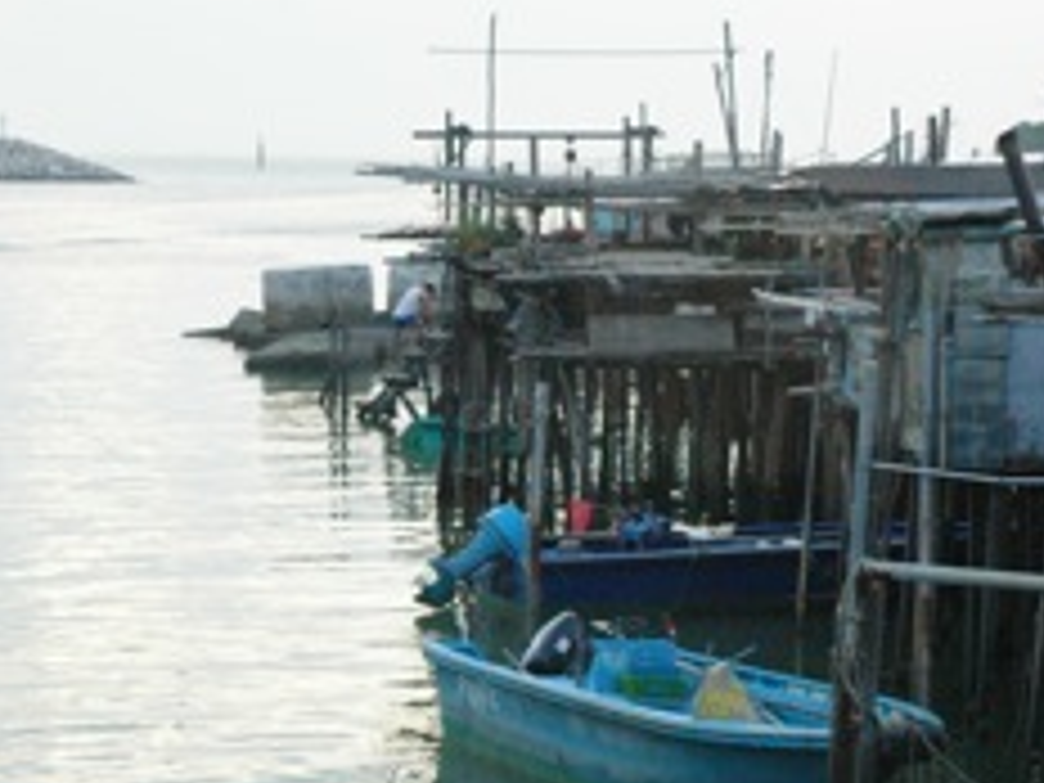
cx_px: 378
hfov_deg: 15.9
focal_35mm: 124
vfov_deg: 11.9
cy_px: 657
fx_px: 3740
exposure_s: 1/160
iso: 800
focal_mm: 40
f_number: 6.3
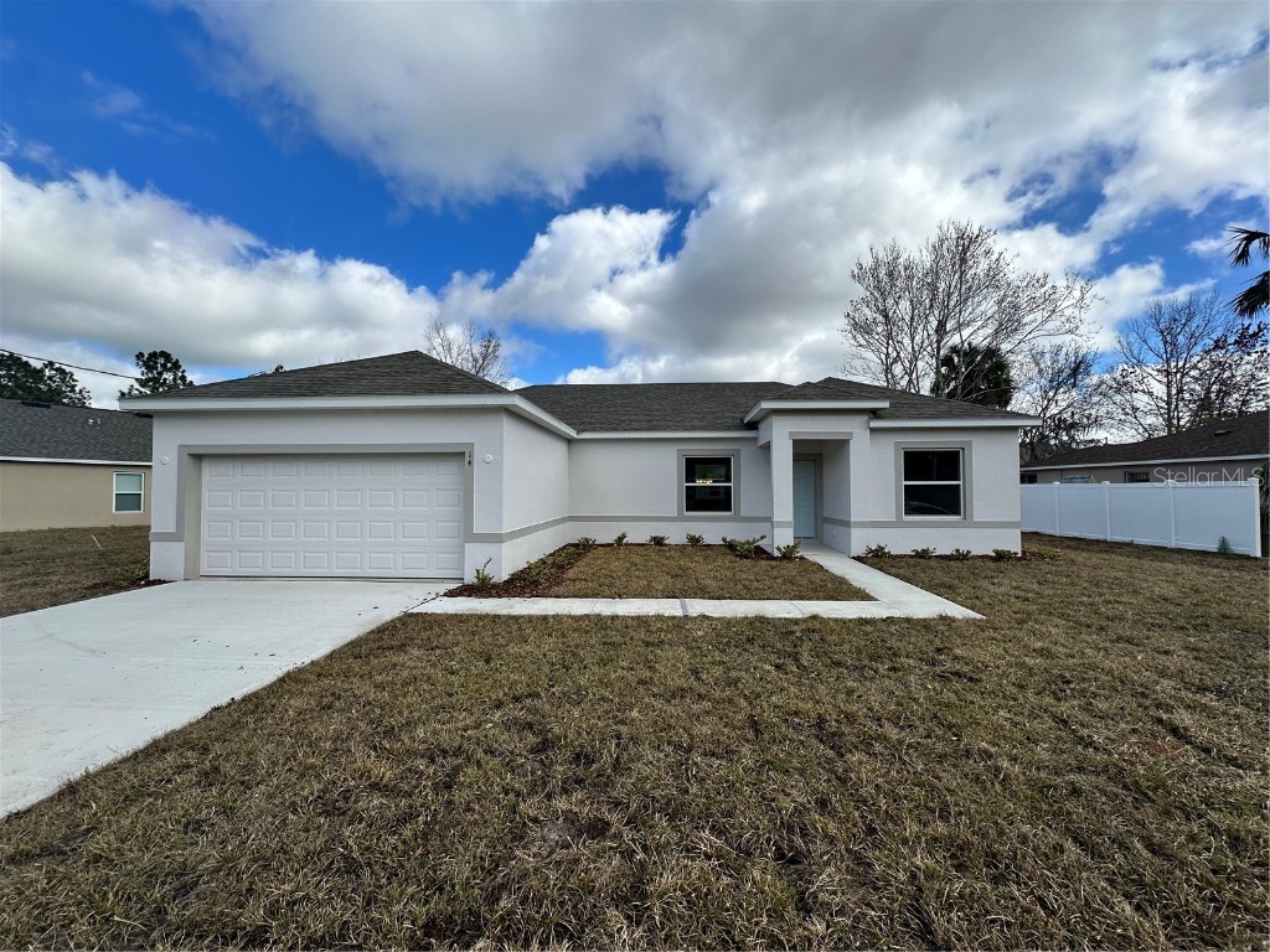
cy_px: 476
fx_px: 514
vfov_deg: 85.7
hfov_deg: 102.1
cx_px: 635
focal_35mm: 14
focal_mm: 2.22
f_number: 2.2
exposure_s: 1/1916
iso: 50
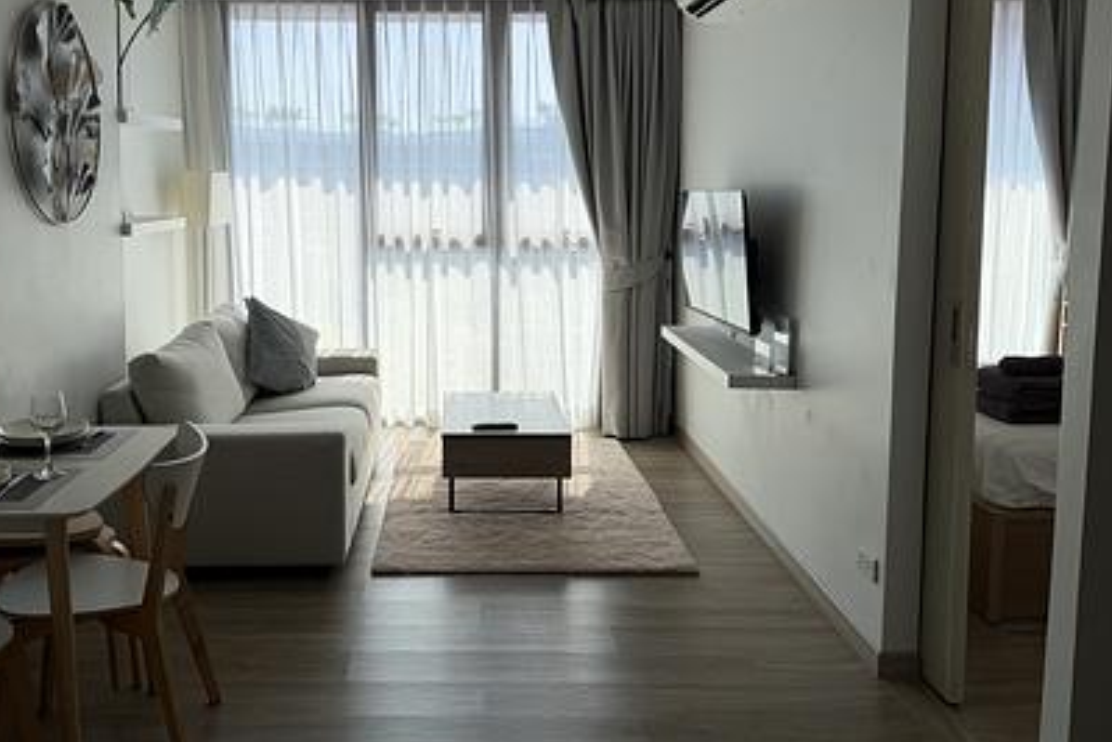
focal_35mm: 32
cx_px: 454
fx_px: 988
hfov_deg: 58.3
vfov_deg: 40.8
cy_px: 279
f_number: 1.78
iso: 80
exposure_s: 1/708
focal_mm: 6.76
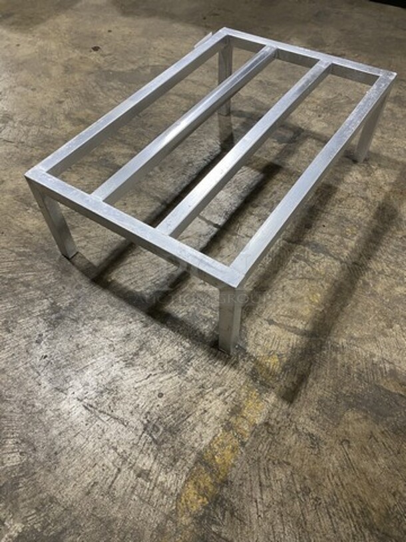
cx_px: 203
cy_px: 271
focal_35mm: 26
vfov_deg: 67.3
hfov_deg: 53.1
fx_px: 406
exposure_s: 1/62
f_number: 1.8
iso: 125
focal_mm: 4.25
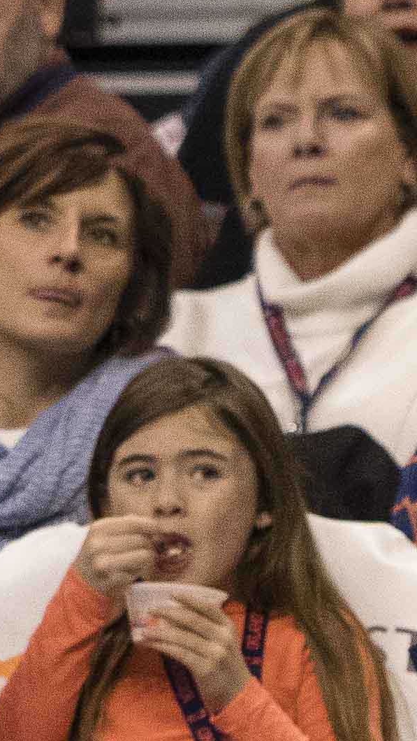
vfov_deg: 2.2
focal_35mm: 990
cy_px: -231
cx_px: -511
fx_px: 19442
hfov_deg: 1.2
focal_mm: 120
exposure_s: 1/1250
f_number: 2.8
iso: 3200
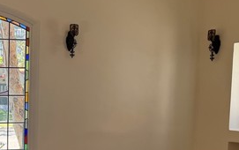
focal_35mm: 60
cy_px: 116
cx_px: -30
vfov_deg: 21.5
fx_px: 391
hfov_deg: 30.1
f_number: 1.78
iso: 64
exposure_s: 1/184
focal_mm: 6.76
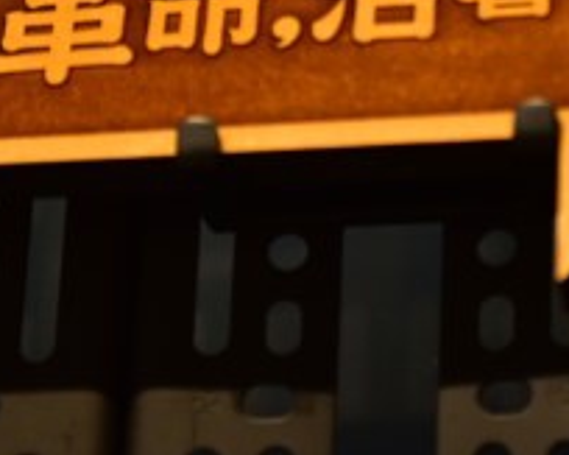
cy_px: -63
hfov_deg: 9.4
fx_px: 3467
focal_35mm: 206
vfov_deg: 7.5
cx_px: 371
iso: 1000
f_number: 2.8
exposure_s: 1/25
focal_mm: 70
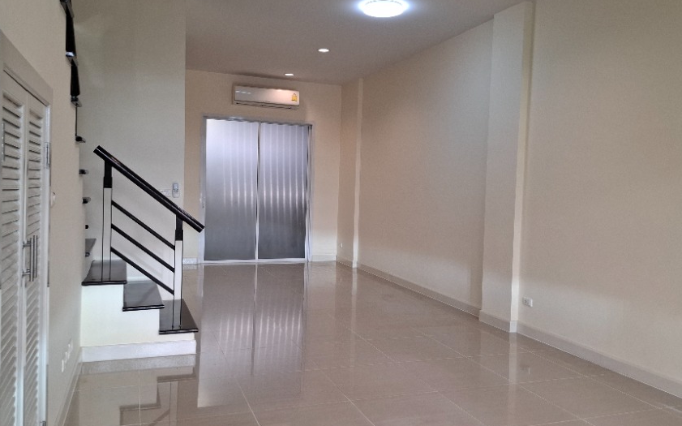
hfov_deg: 64.7
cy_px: 209
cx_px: 341
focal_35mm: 29
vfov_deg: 43.1
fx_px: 539
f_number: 1.8
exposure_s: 1/120
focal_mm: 5.54
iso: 125
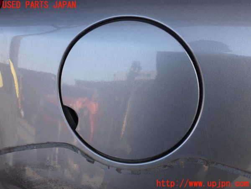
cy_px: 94
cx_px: 126
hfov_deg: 60.0
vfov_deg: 46.8
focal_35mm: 30
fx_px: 218
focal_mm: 5.4
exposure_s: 1/125
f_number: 3.2
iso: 100
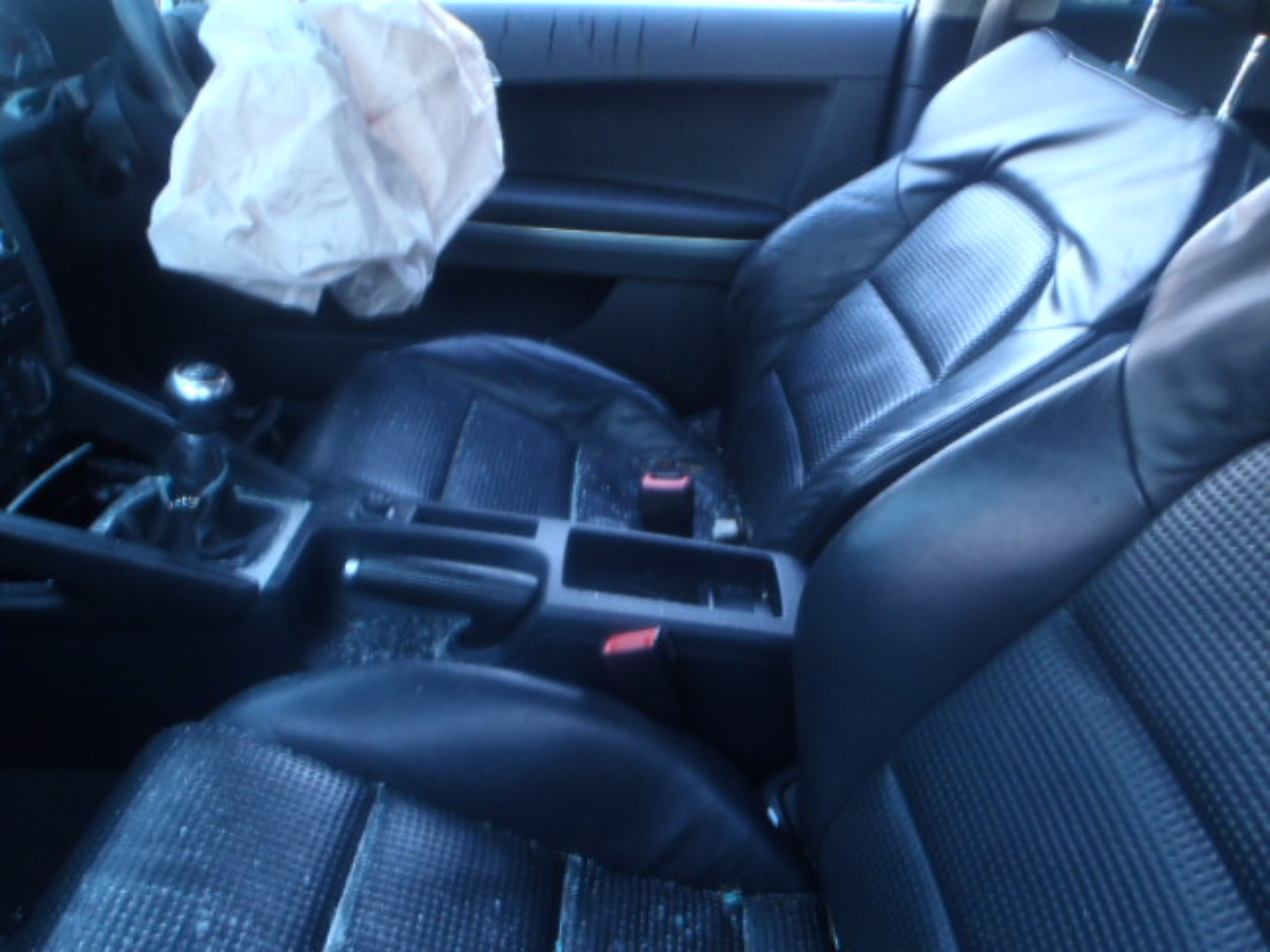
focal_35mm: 28
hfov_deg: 63.4
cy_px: 476
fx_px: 1027
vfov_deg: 49.7
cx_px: 635
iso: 200
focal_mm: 5
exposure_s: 1/5
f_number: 3.5
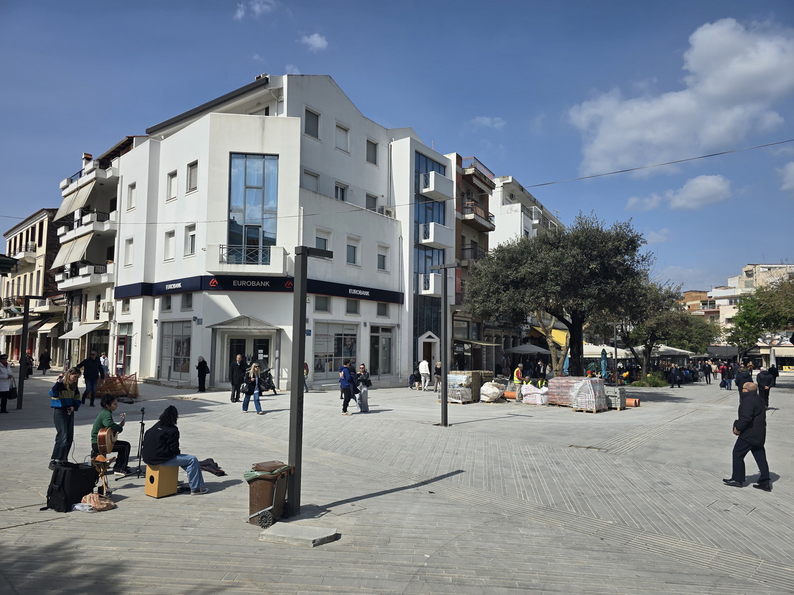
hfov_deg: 73.9
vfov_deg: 58.9
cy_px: 298
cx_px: 397
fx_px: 528
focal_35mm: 23
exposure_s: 1/1365
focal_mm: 6.3
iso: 12
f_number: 1.7
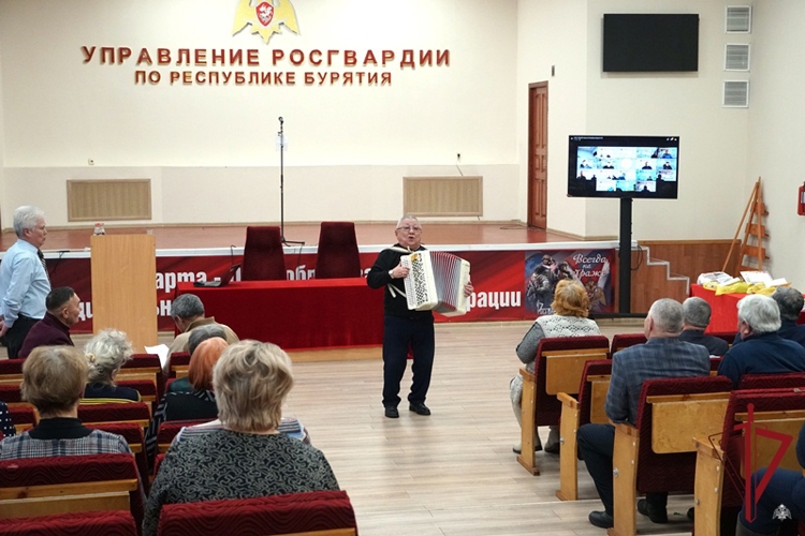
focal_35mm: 54
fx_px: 1207
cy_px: 268
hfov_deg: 36.9
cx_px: 402
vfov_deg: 25.1
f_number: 4.5
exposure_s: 1/160
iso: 1600
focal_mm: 36
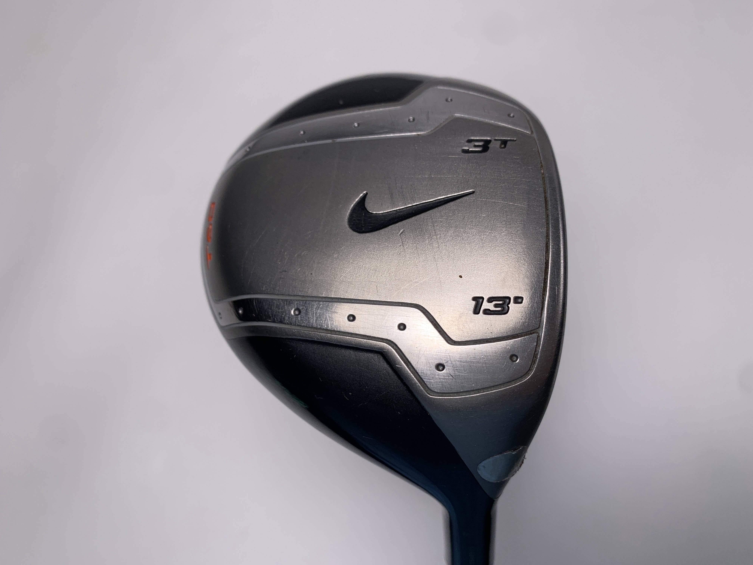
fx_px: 566
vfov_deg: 53.1
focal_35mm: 26
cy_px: 282
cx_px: 376
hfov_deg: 67.3
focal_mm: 4.25
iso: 25
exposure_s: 1/678
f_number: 1.8
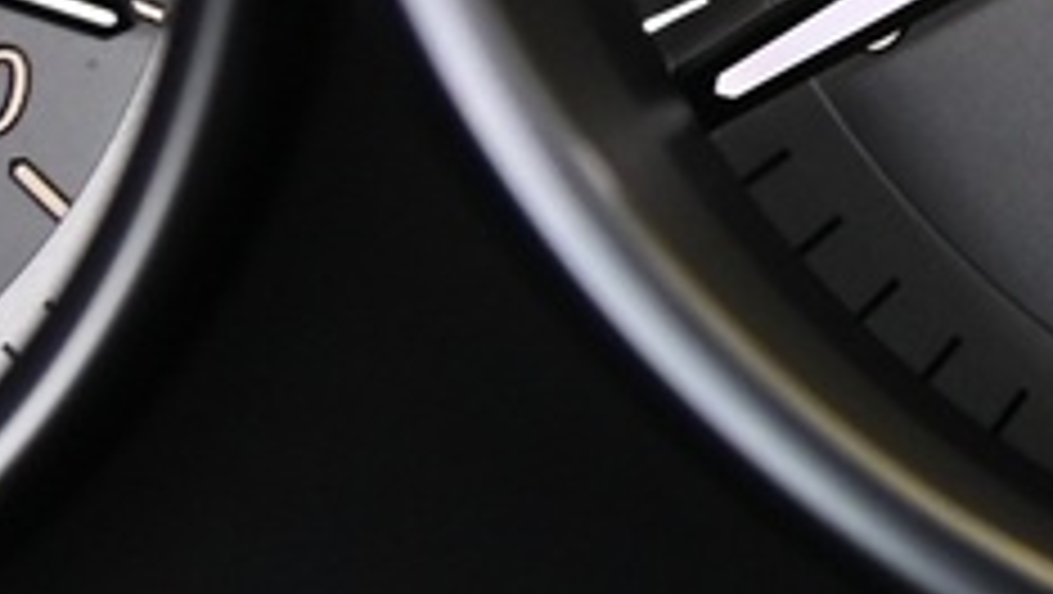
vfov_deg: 4.4
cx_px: 1580
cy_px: -284
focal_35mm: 276
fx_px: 7712
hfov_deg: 7.7
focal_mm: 38
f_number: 4
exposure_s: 1/40
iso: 2000
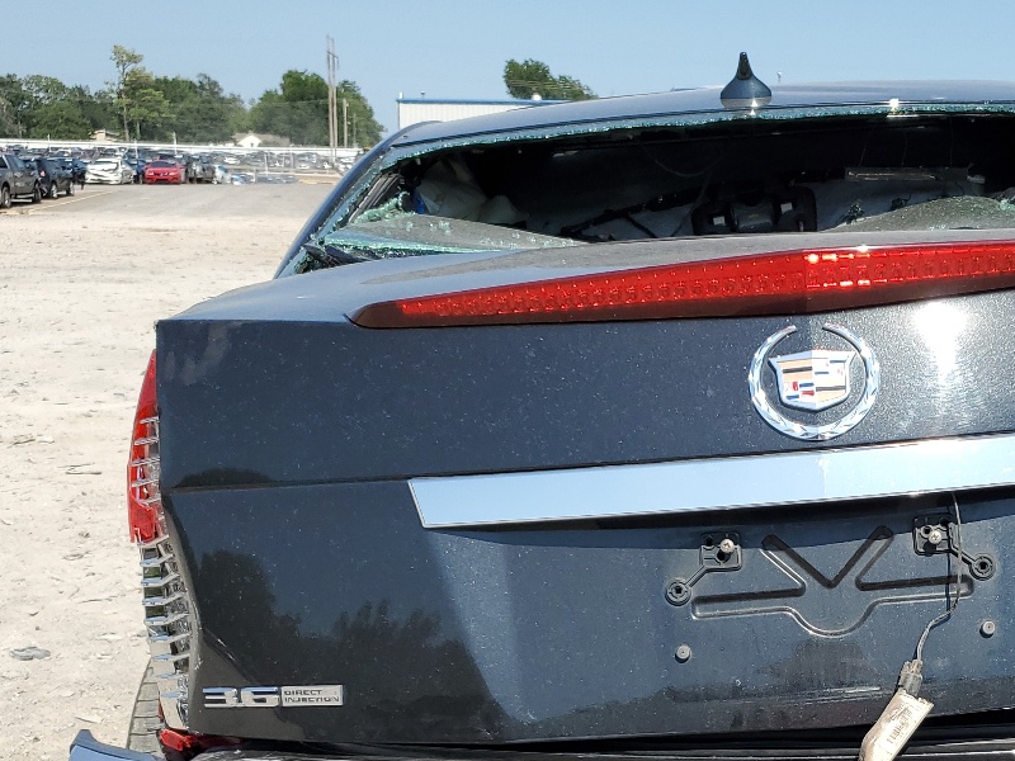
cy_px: 658
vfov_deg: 27.2
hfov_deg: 35.6
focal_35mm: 52
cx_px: 820
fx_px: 1525
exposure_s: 1/3333
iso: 50
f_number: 1.5
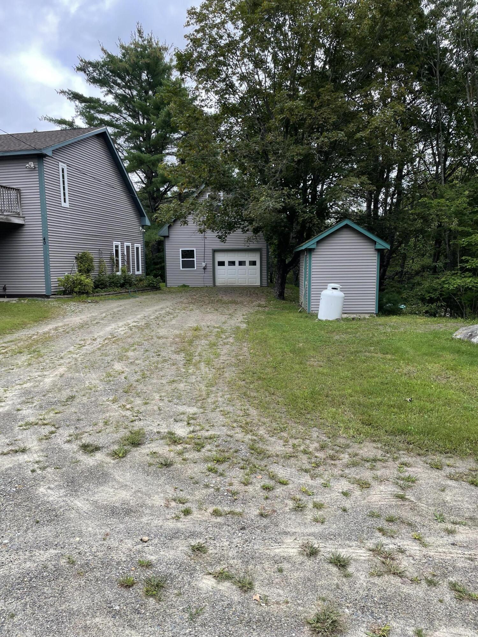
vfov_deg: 67.3
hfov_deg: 53.1
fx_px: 479
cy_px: 318
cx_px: 239
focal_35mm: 26
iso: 32
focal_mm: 4.2
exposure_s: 1/686
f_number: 1.6
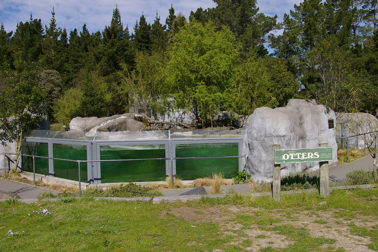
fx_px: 373
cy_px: 125
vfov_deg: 37.3
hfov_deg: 53.8
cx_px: 194
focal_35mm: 36
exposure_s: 1/750
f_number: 9.5
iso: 400
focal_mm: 23
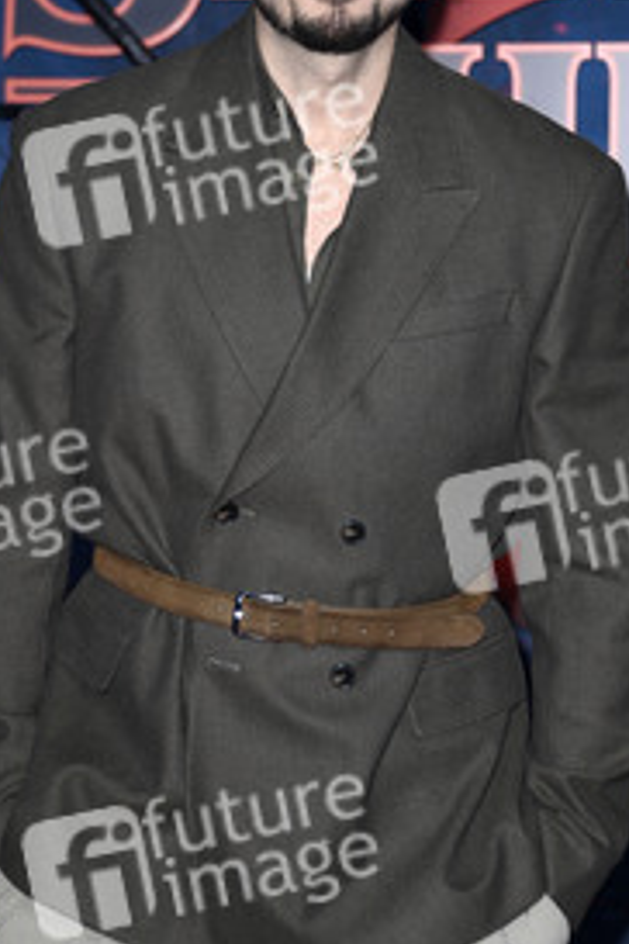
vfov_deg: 11.2
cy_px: 339
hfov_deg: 7.5
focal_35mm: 183
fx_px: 4796
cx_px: 301
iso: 500
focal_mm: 125
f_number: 5.6
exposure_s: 1/200
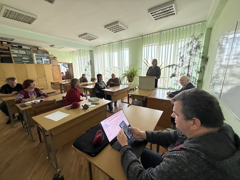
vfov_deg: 85.7
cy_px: 90
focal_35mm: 14
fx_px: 97
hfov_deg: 102.1
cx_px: 120
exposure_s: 1/99
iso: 80
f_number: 2.2
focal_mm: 2.22
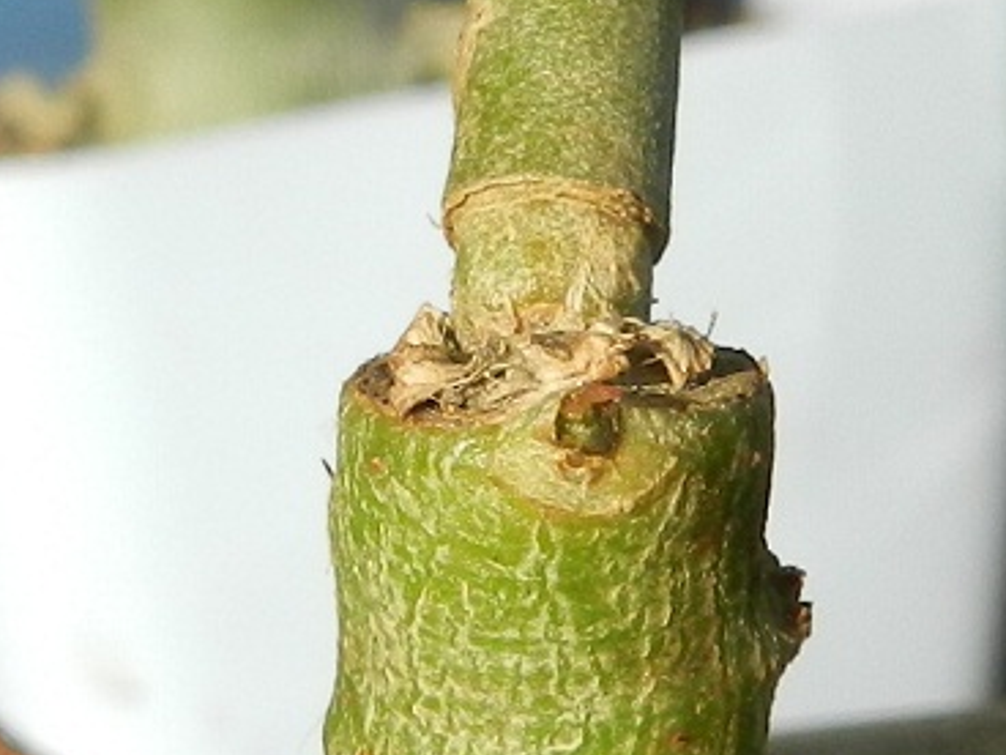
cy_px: 372
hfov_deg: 69.4
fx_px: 727
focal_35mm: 25
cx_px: 481
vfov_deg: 54.9
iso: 160
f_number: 3.4
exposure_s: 1/640
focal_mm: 4
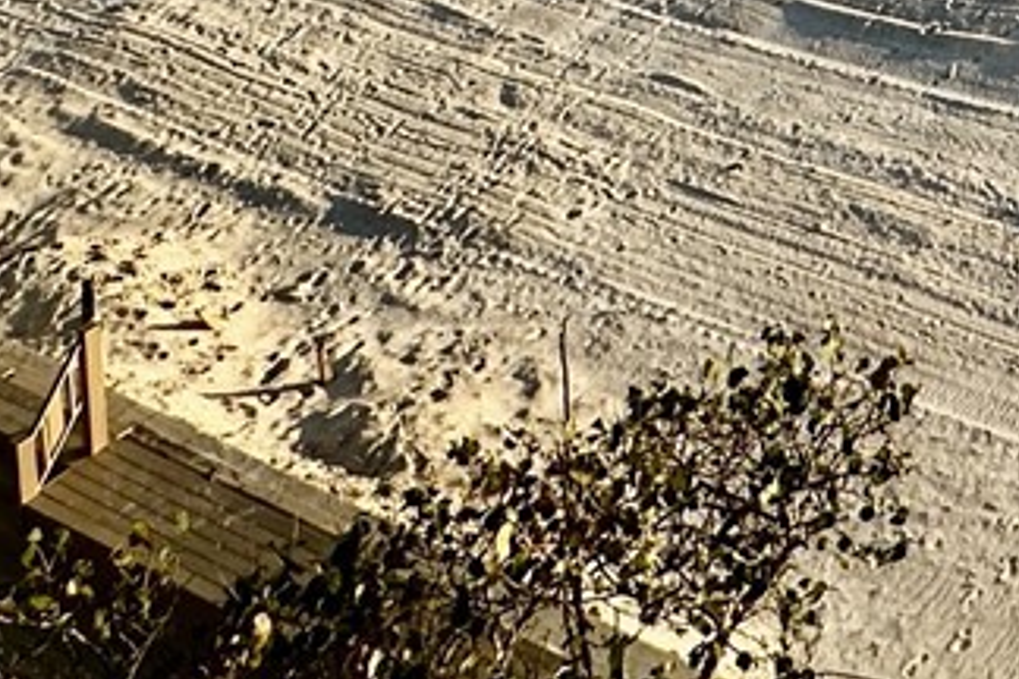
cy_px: -902
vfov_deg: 13.9
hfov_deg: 24.3
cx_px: 1349
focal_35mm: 72
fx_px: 2038
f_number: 2.2
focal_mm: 2.22
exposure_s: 1/1855
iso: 50
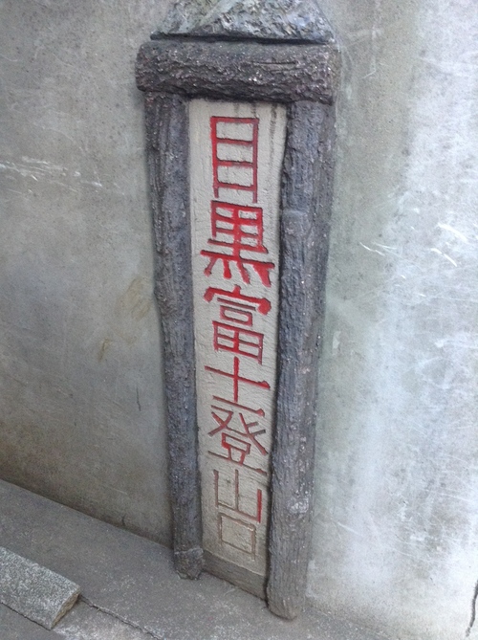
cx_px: 239
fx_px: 609
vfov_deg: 55.4
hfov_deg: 42.9
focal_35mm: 33
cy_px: 320
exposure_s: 1/24
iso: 125
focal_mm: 3.3
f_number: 2.4
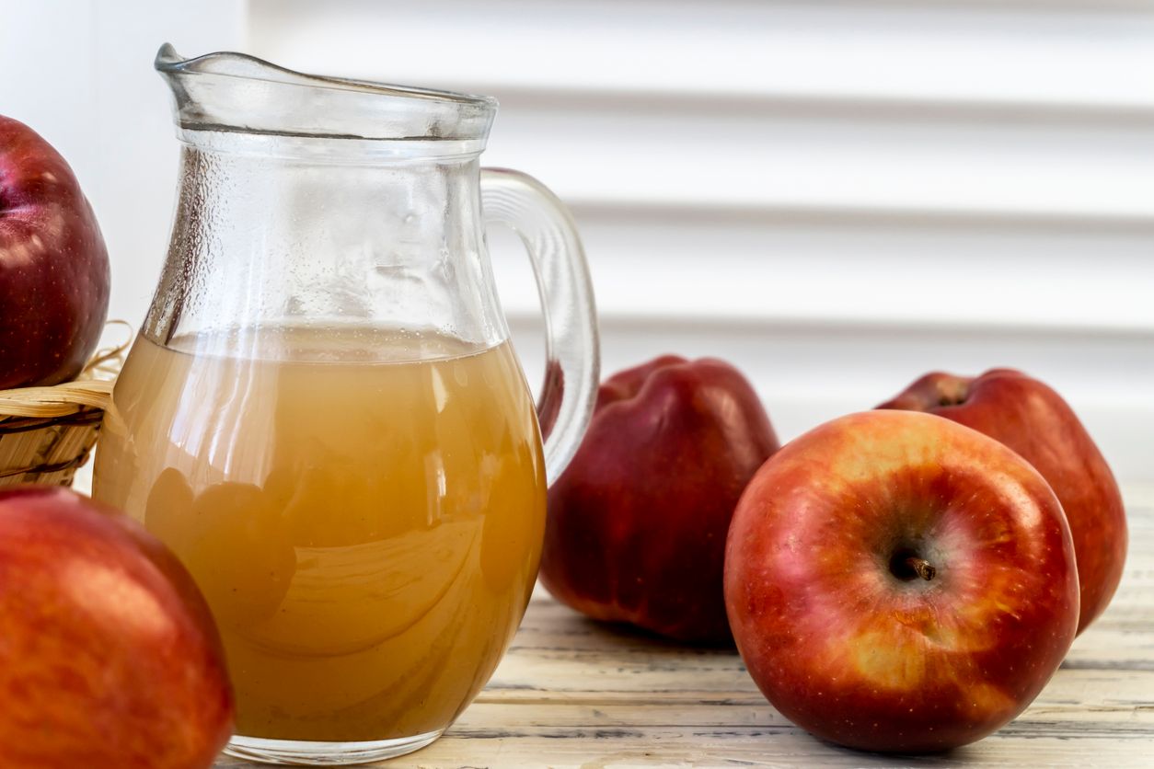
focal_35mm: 75
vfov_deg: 18.2
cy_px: 384
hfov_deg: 27.0
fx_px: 2404
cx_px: 577
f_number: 5.6
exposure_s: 1/60
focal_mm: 50
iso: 250
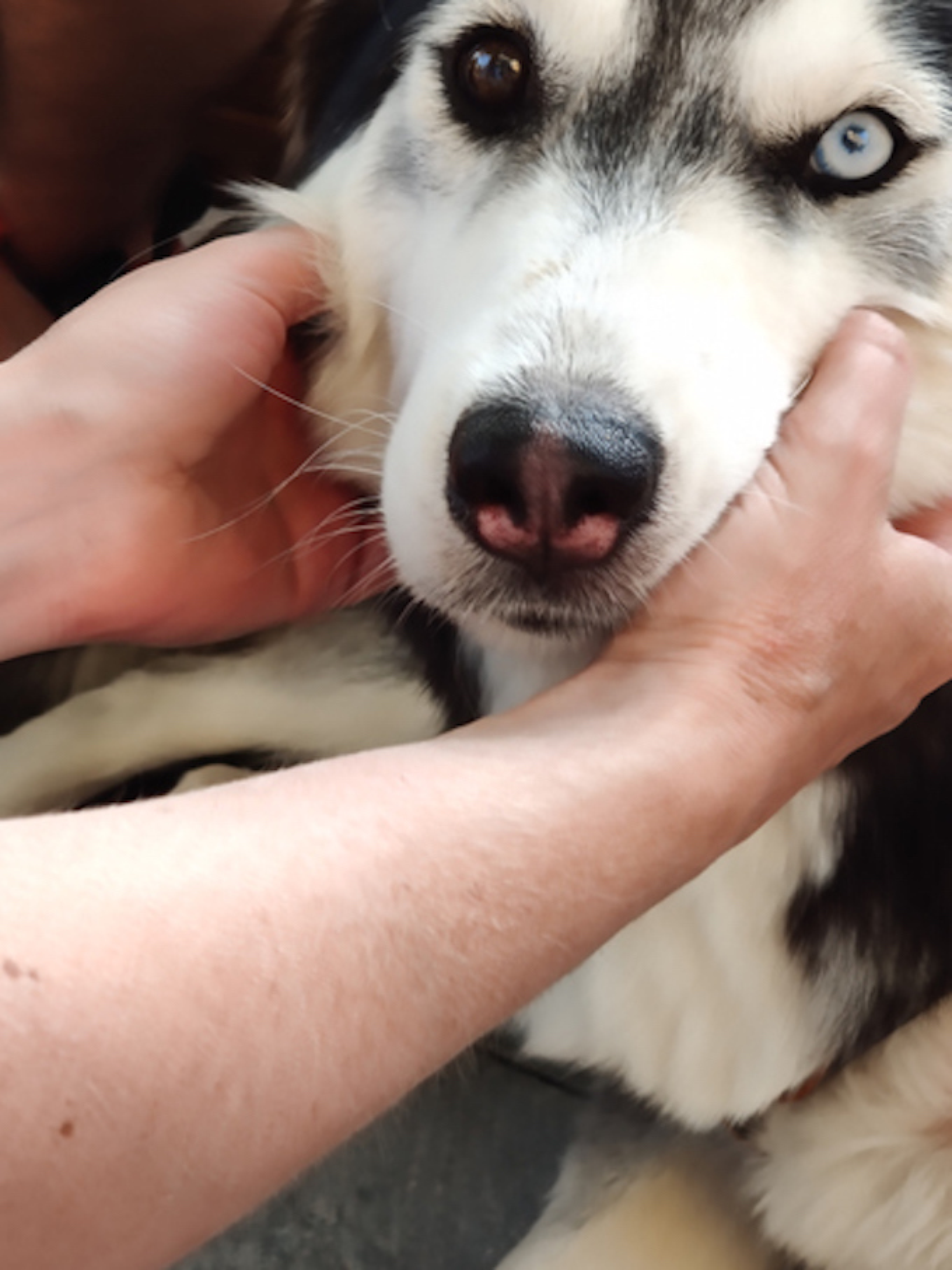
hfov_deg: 19.9
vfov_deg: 26.3
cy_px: 635
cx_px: 476
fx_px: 2714
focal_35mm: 74
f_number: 2.44
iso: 200
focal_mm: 6.95
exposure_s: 1/50
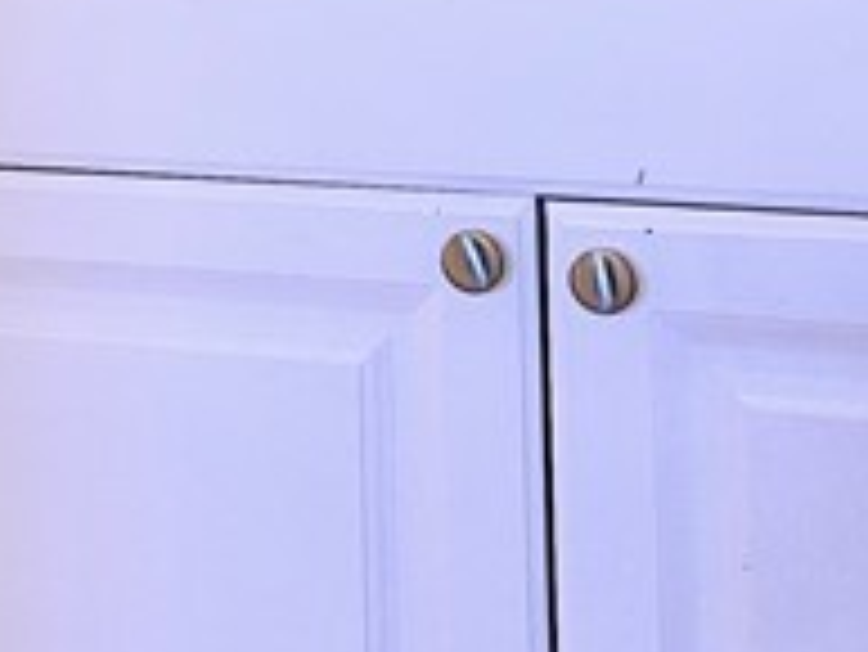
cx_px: 22
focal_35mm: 69
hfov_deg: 26.8
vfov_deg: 19.1
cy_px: -283
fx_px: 1731
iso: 64
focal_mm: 2.2
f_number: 2.2
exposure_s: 1/60
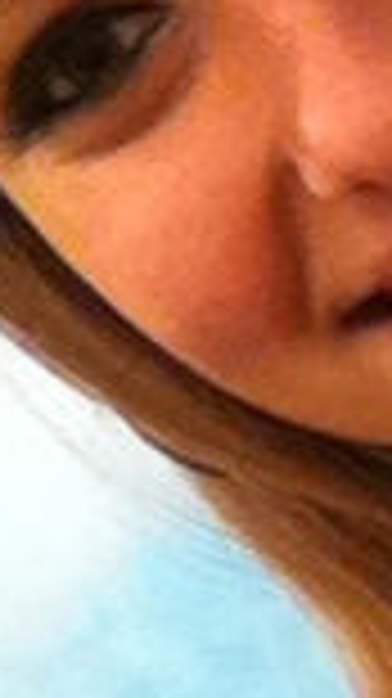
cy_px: 450
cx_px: 640
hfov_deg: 9.9
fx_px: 2184
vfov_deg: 18.1
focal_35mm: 118
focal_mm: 3.85
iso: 500
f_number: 2.4
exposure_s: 1/30
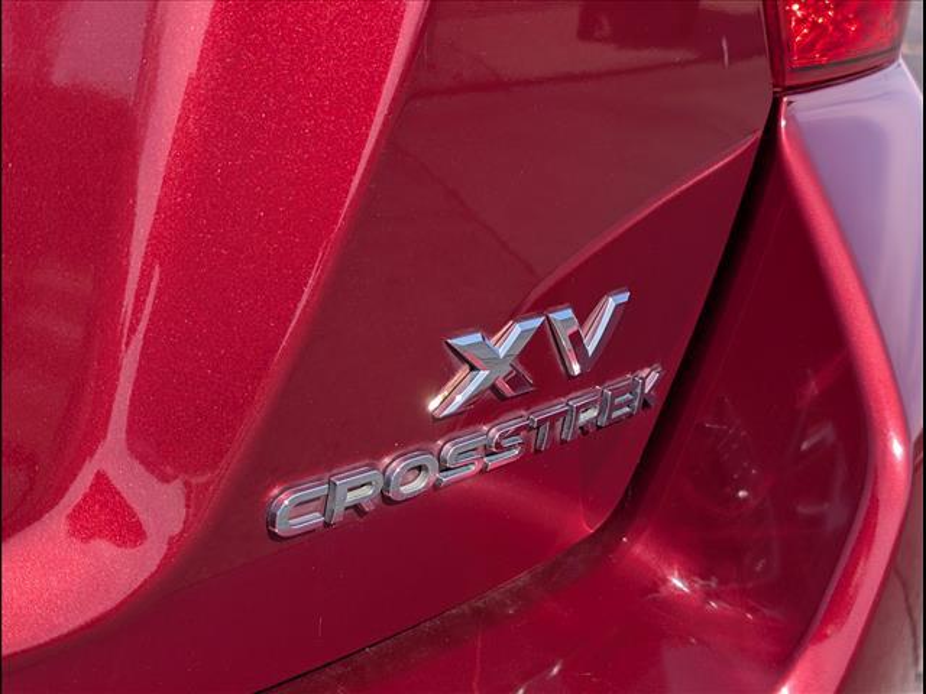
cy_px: 347
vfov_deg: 29.7
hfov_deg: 38.9
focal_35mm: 49
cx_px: 463
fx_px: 1311
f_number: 1.68
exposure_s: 1/1429
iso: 20
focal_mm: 6.9
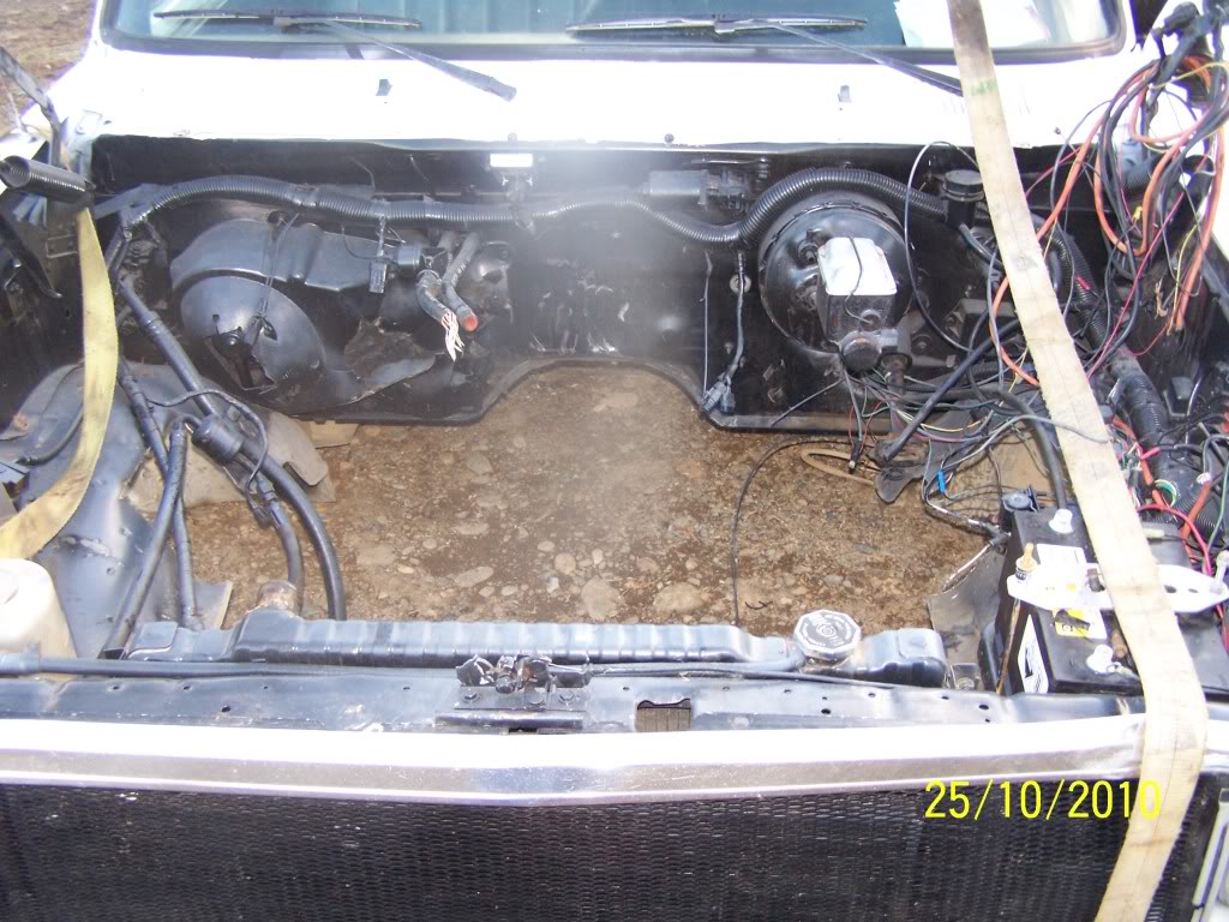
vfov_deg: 37.7
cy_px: 461
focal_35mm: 38
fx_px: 1349
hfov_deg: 49.0
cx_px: 614
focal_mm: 6.3
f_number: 2.8
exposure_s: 1/90
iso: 140
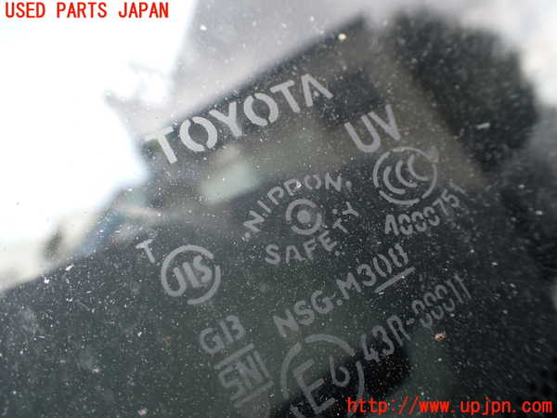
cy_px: 209
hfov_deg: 60.0
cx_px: 278
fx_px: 483
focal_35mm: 30
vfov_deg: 46.8
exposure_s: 1/320
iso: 100
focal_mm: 5.4
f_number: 3.2
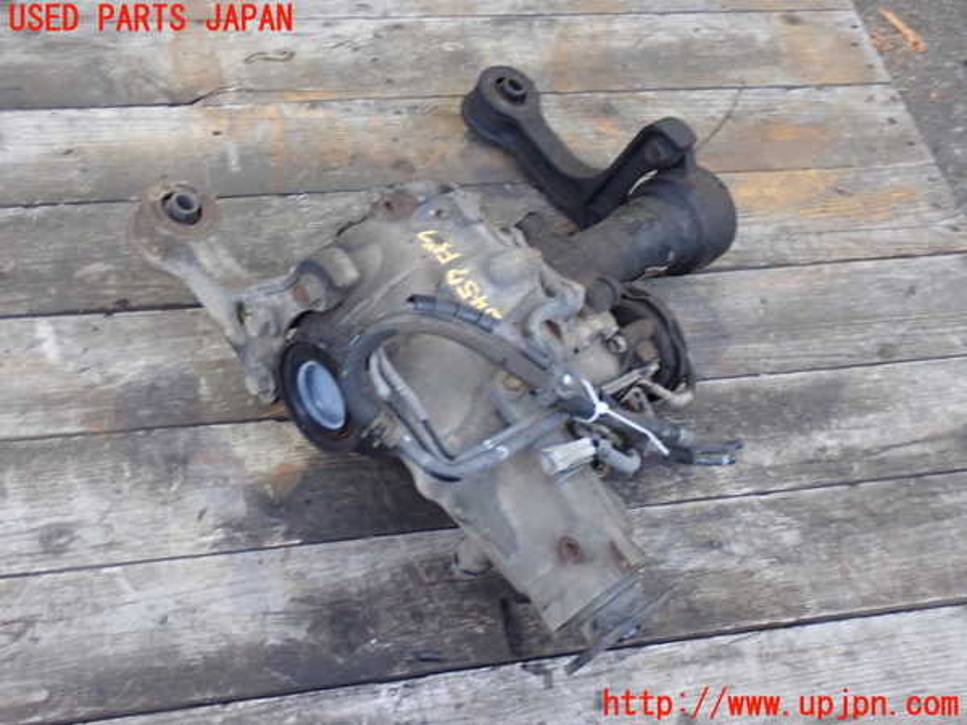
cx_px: 484
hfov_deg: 35.5
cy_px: 362
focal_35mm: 54
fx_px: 1508
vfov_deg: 27.0
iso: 800
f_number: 3.3
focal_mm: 9.65
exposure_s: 1/25
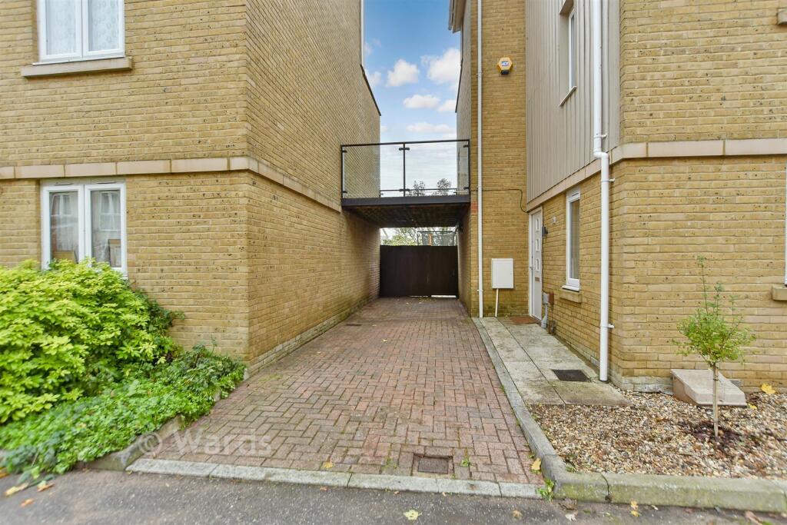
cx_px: 394
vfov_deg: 77.3
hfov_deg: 100.4
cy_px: 262
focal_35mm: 15
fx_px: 328
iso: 500
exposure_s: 1/100
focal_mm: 10
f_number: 5
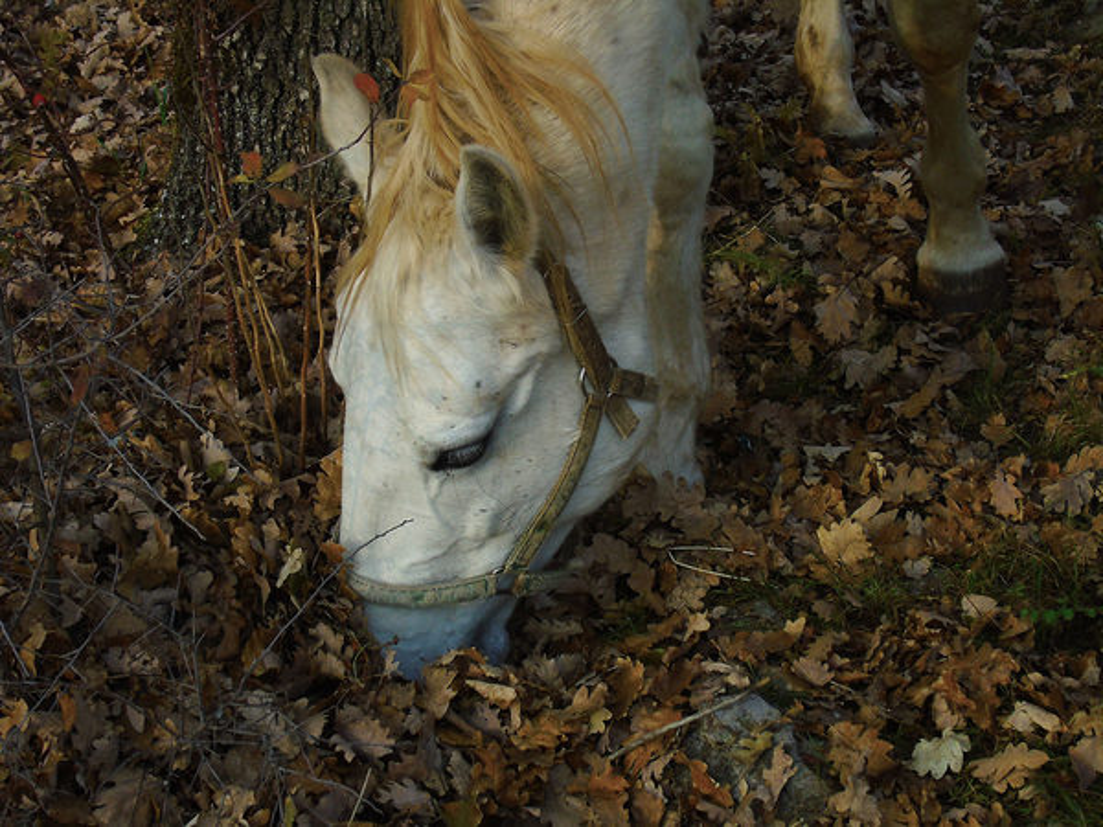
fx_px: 2262
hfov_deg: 27.4
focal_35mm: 71
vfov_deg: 20.7
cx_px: 552
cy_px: 414
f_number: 4.7
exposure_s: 1/200
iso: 100
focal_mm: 13
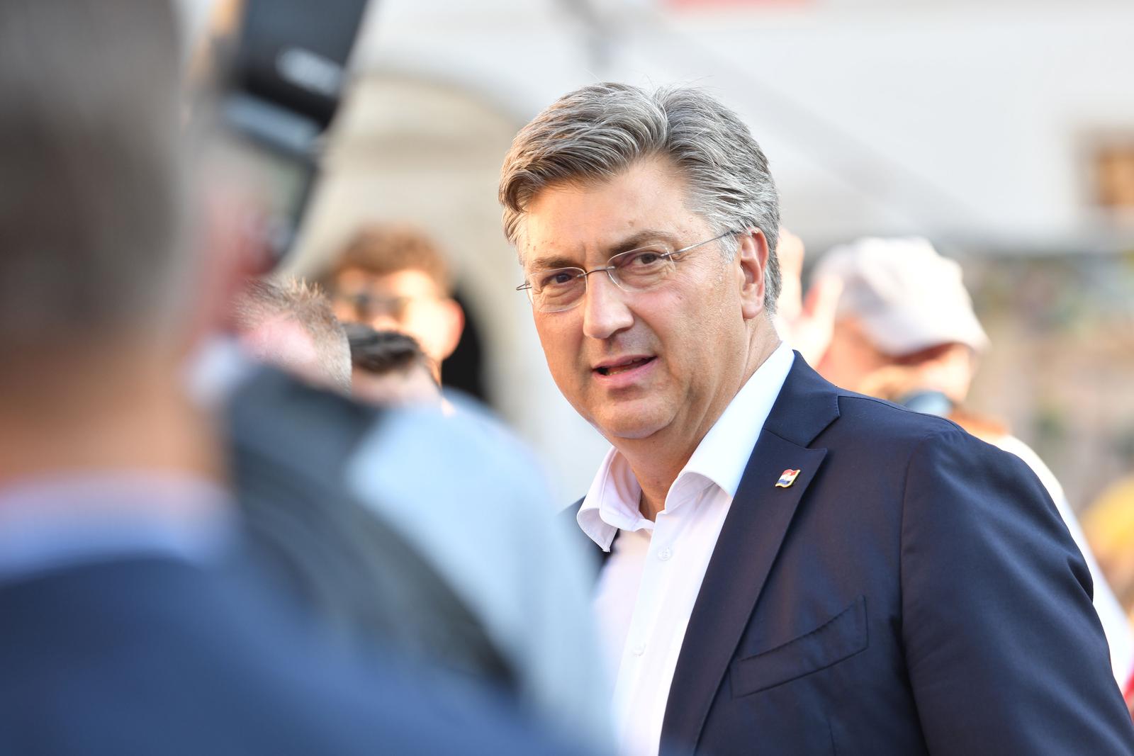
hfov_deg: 13.7
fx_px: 4725
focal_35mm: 150
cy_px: 378
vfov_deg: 9.2
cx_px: 567
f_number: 5
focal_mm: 150
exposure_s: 1/320
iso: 200
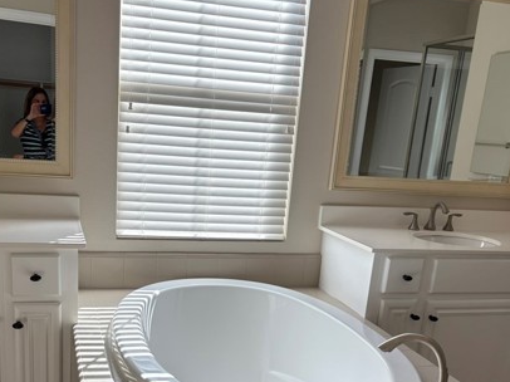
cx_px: 209
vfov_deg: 34.3
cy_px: 290
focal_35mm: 41
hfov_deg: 45.6
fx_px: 604
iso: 50
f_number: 1.6
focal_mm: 5.96
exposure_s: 1/320
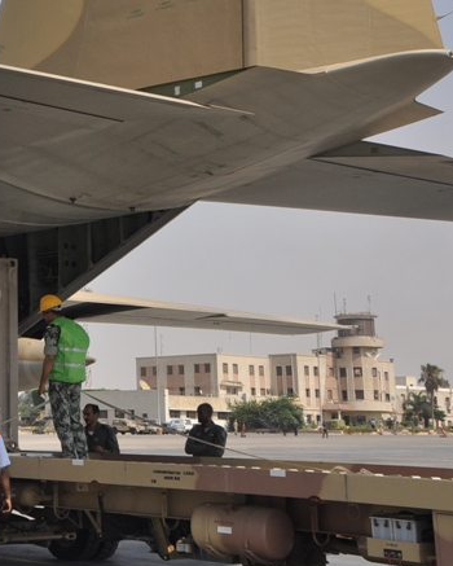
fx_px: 1323
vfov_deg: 23.9
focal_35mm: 79
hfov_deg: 18.0
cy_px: 150
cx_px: -159
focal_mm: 24
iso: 400
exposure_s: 1/500
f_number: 11
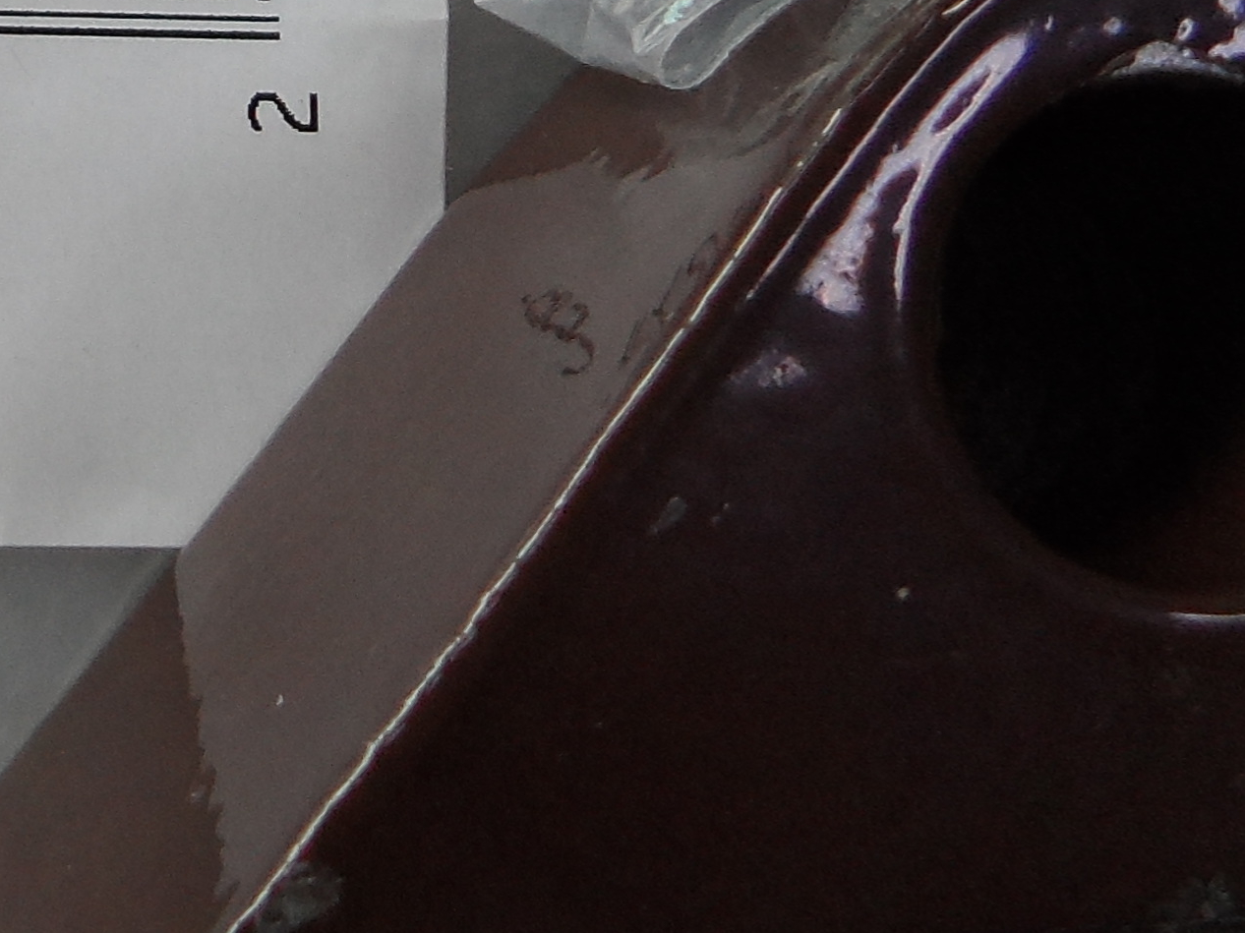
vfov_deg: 15.6
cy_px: -180
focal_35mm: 91
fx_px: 3272
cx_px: -631
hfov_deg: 18.9
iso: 80
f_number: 2.5
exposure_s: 1/90
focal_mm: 4.5
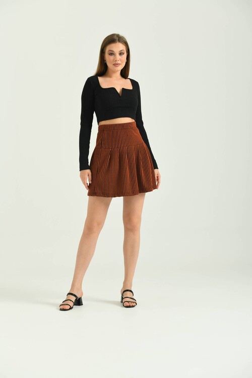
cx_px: 126
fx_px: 735
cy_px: 189
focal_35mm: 70
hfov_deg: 19.5
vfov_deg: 28.8
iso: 100
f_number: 6.3
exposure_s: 1/160
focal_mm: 70
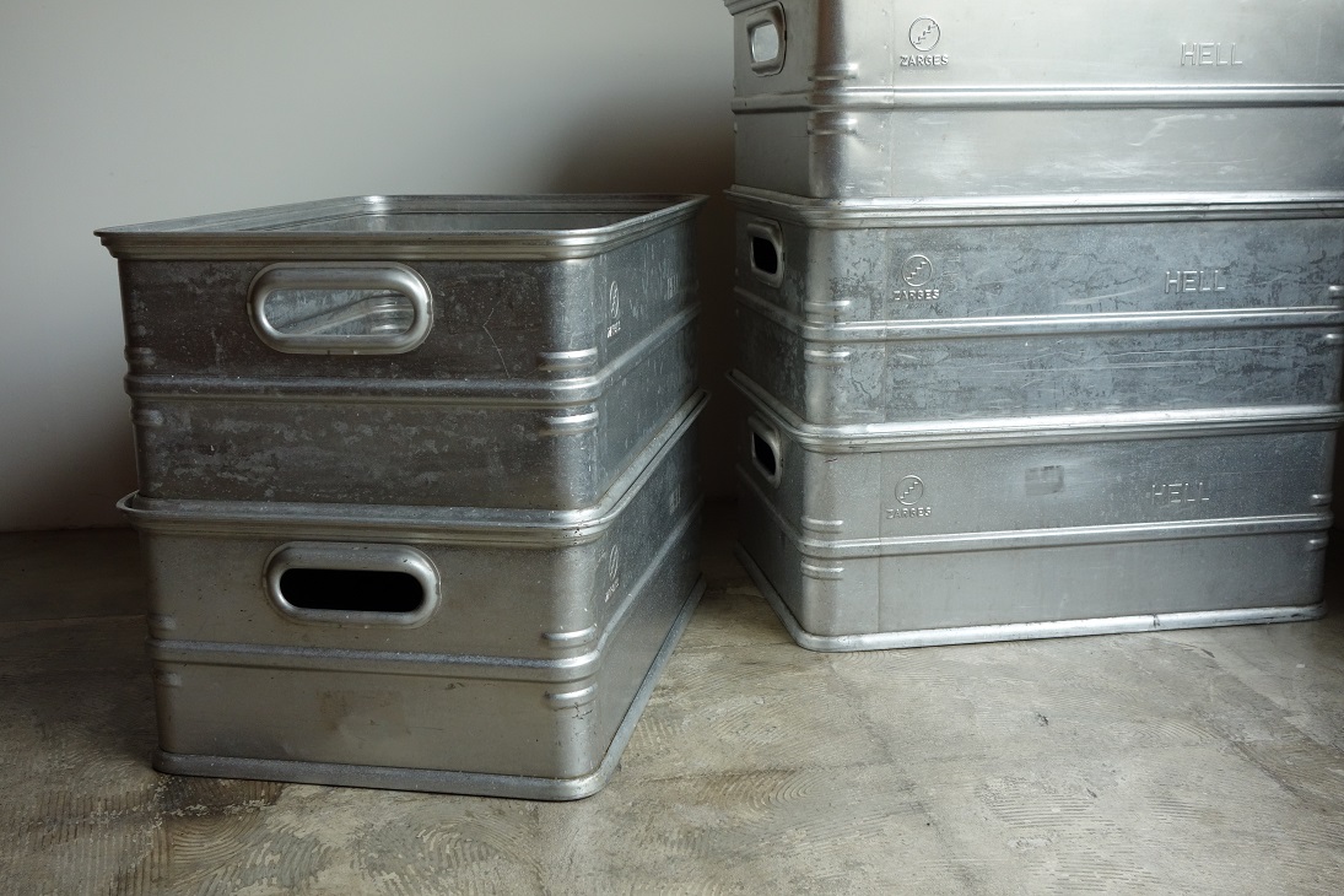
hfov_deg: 49.6
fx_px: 1456
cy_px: 448
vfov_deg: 34.2
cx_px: 672
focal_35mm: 39
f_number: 4.5
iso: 500
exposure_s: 1/40
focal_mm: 14.4
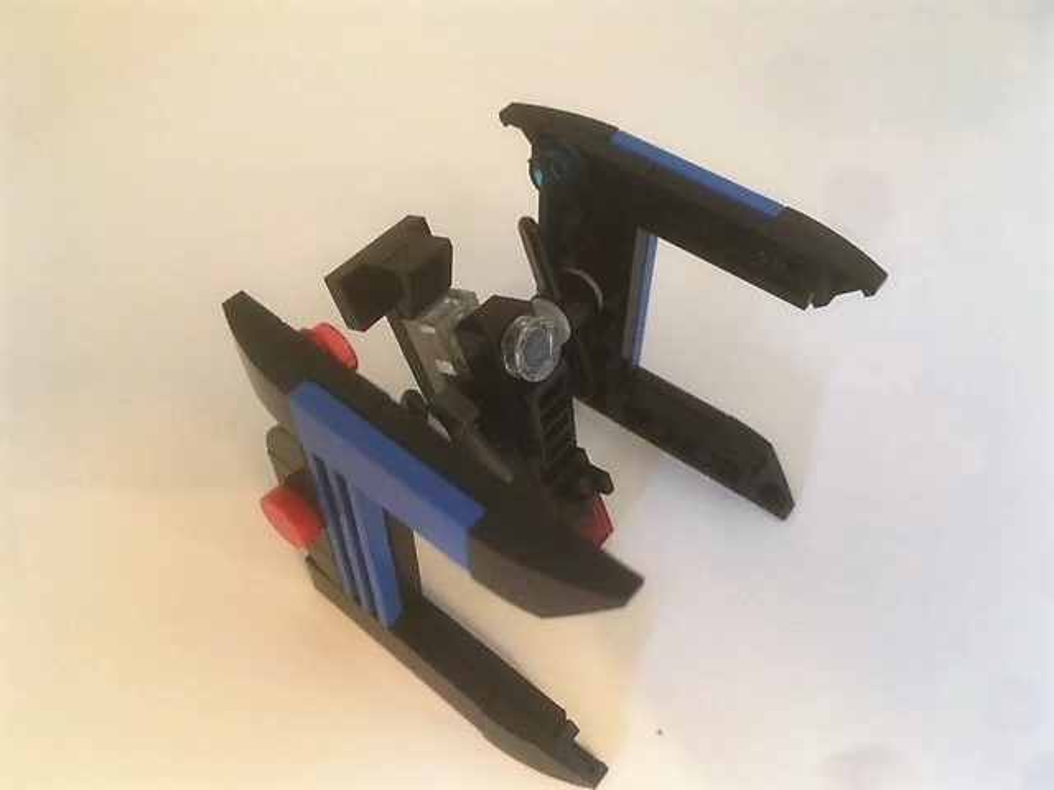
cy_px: 395
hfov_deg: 61.7
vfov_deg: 48.2
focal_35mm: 29
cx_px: 527
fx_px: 883
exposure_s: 1/20
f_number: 2.2
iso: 200
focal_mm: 4.15
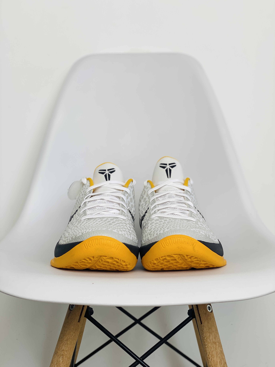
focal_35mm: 52
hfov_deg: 28.0
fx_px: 551
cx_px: 138
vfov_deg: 36.8
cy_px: 184
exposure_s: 1/156
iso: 20
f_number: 2
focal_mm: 6
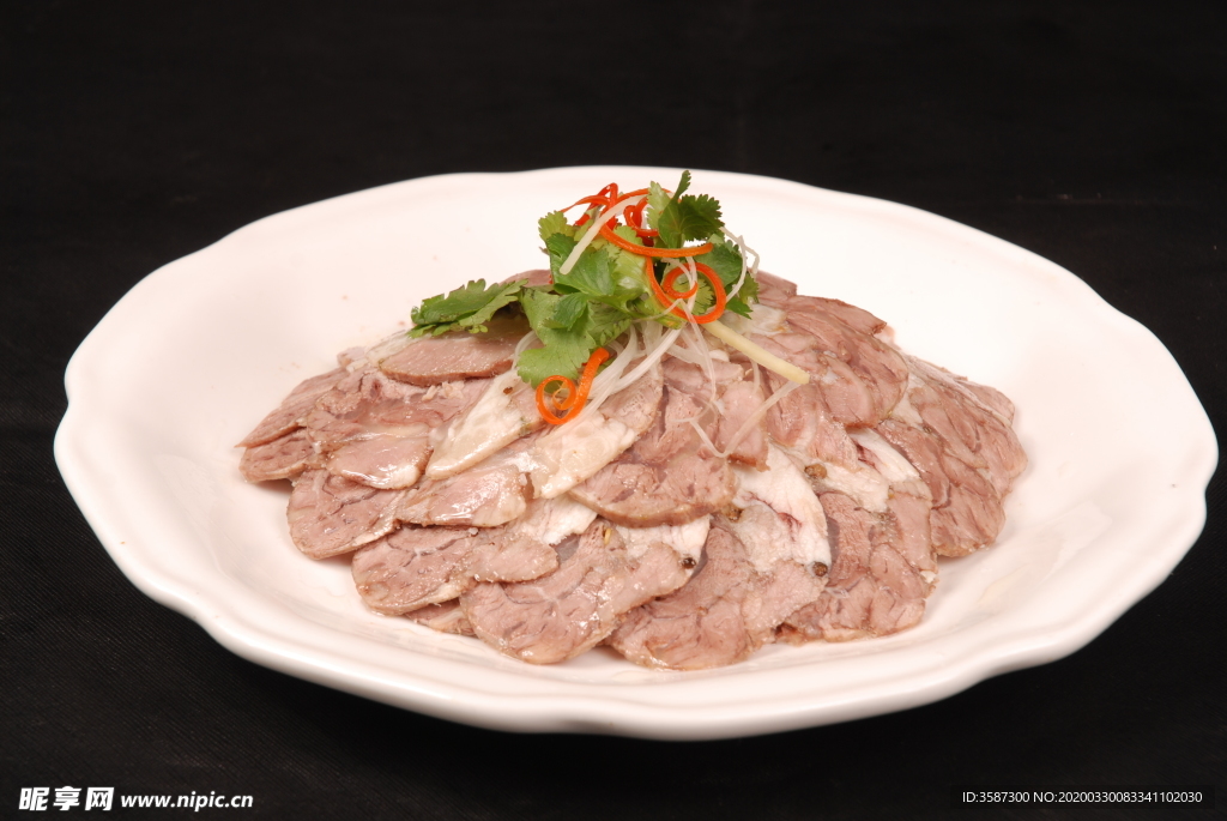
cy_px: 410
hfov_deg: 19.4
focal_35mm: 105
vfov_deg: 13.1
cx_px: 614
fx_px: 3582
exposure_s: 1/125
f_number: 9
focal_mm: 70
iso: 100
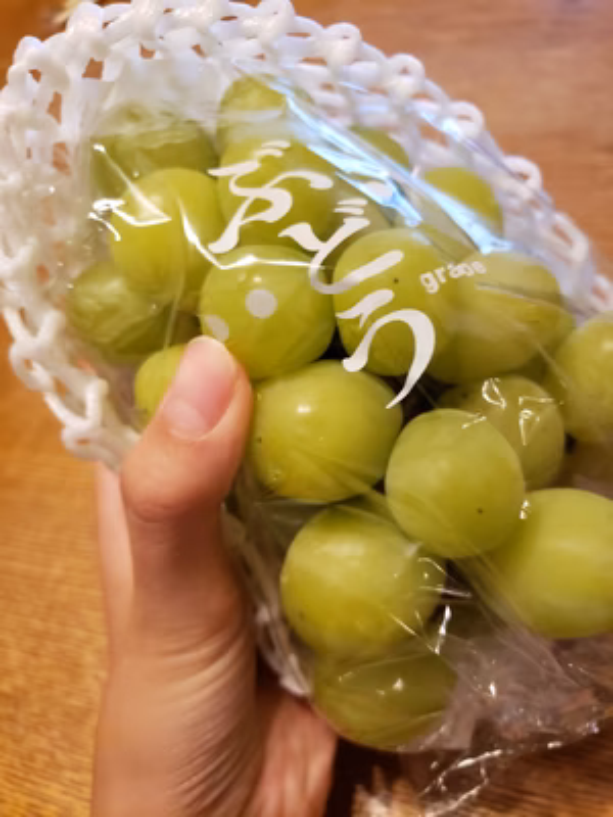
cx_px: 306
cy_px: 408
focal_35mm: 26
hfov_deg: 53.1
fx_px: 614
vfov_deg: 67.3
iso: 320
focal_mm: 4.3
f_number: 1.5
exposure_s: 1/24
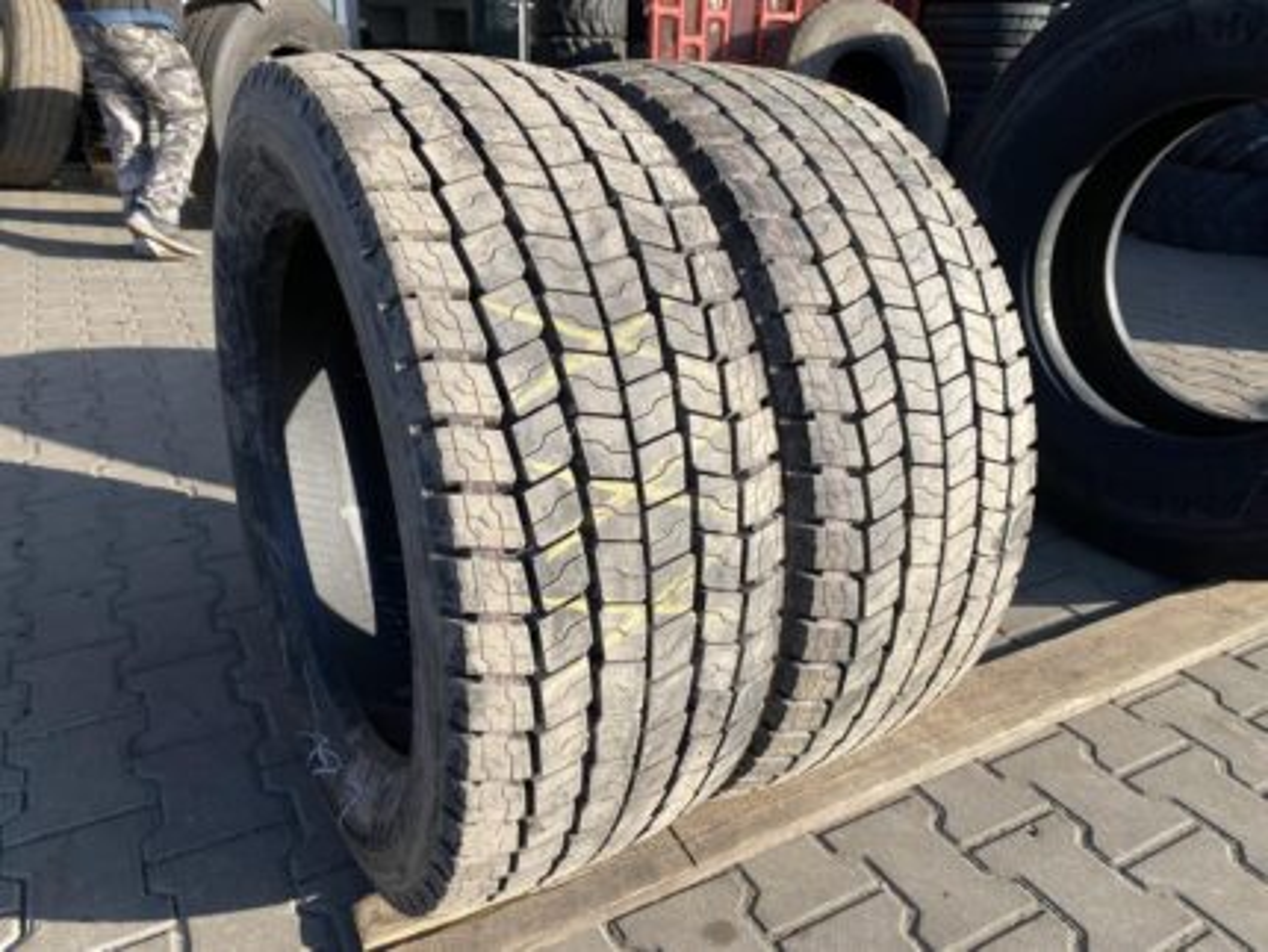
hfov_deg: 67.3
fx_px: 953
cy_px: 476
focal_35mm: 26
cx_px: 634
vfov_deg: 53.1
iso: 32
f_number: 1.8
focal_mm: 4.25
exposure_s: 1/1206
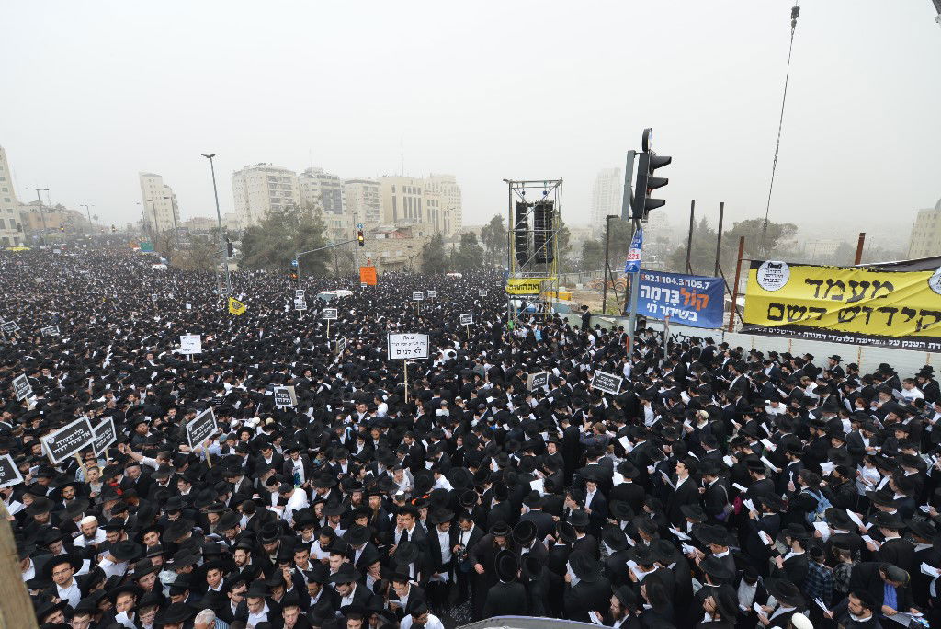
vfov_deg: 81.3
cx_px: 470
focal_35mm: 14
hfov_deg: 104.2
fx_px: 366
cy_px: 314
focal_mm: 14
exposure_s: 1/160
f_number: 5.6
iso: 800
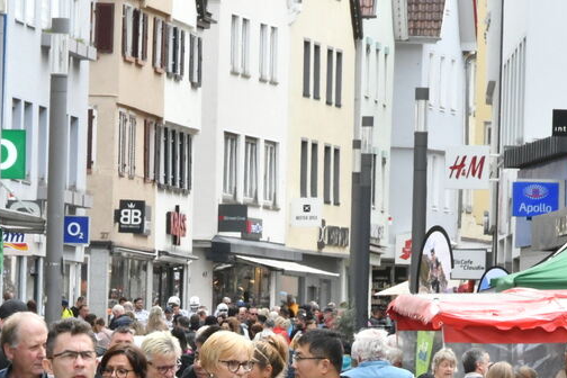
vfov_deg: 3.4
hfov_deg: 5.2
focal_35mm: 400
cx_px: 156
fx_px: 6300
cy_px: 423
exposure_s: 1/160
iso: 1600
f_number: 22
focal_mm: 112
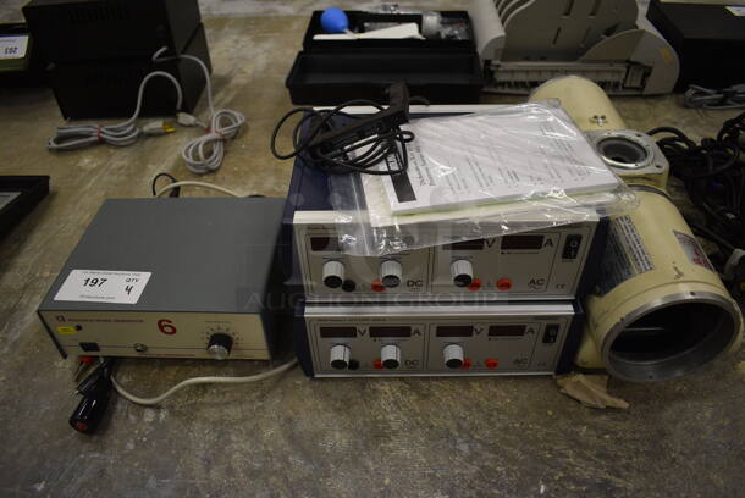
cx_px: 372
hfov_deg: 67.3
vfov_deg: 48.0
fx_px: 559
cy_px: 249
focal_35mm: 27
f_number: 3.5
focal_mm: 18
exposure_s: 1/160
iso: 800
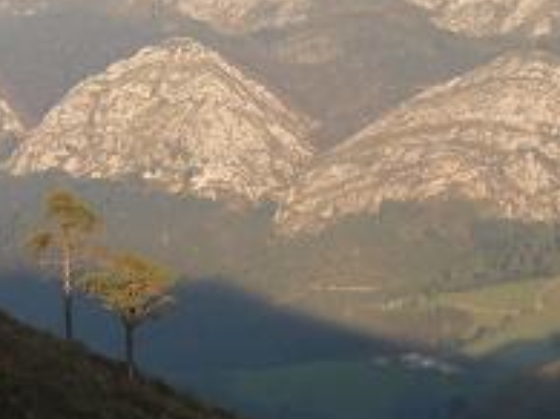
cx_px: 221
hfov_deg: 10.6
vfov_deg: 7.9
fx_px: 3023
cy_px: 80
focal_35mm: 187
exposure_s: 1/320
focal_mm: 12.29
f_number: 4.8
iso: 100
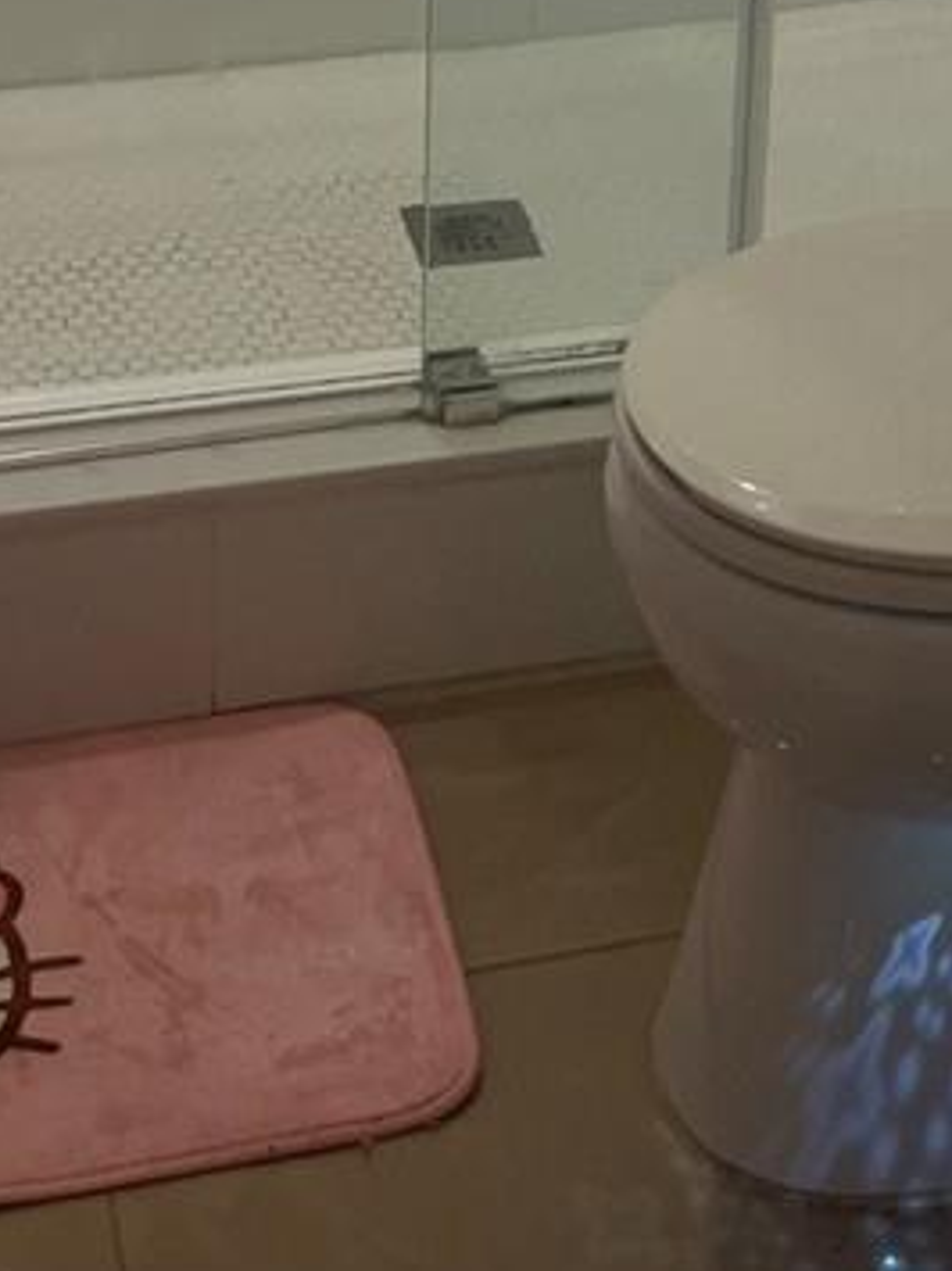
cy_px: -712
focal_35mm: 88
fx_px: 3229
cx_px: 676
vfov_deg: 19.1
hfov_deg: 16.7
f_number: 1.6
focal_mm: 5.1
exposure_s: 1/60
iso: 80
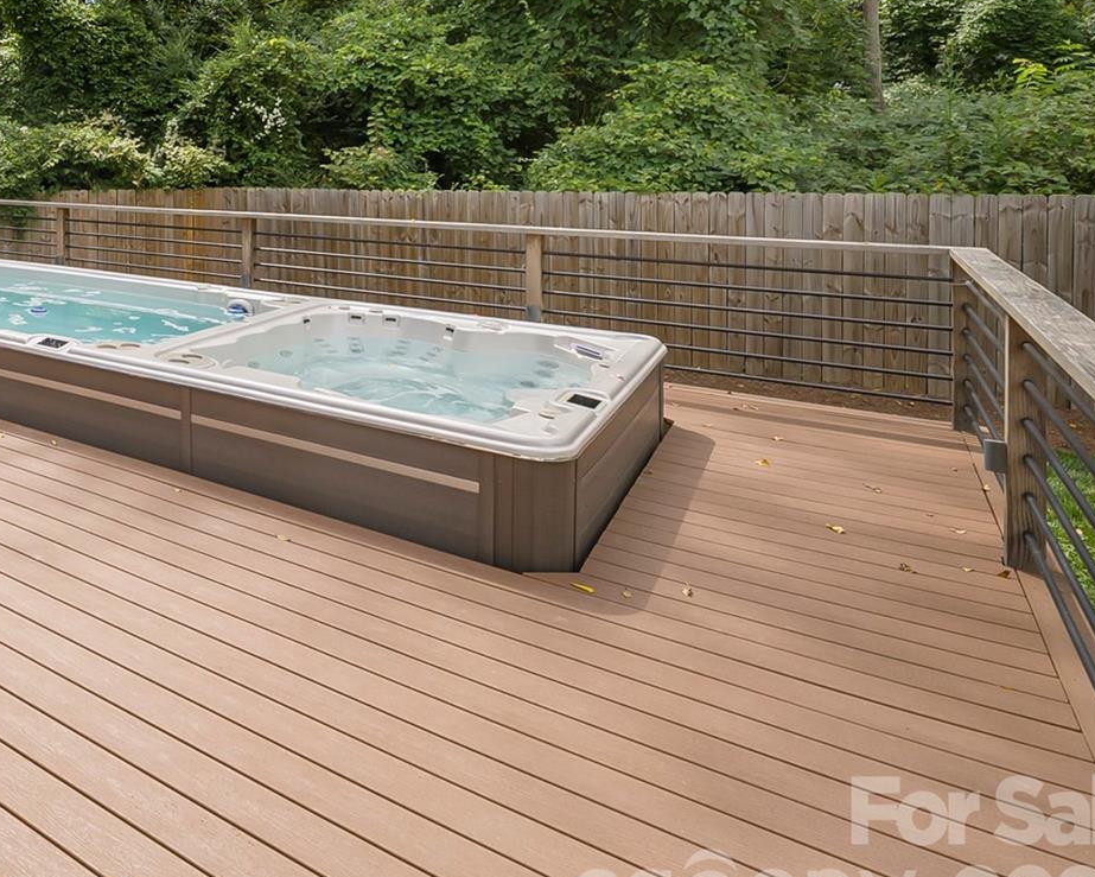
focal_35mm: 25
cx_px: 27
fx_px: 810
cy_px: 188
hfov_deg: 54.7
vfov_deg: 53.4
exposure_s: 1/1600
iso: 640
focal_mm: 12
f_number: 8
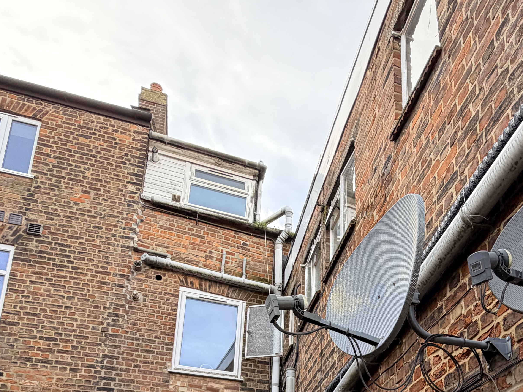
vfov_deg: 37.4
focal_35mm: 33
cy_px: 410
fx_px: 499
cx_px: 358
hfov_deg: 54.0
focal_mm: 2.22
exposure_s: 1/234
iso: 64
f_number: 2.2
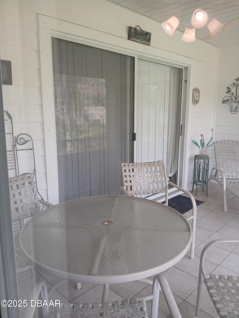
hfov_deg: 53.1
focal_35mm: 26
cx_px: 120
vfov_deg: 67.3
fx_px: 239
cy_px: 159
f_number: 1.8
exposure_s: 1/60
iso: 80
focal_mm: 3.98
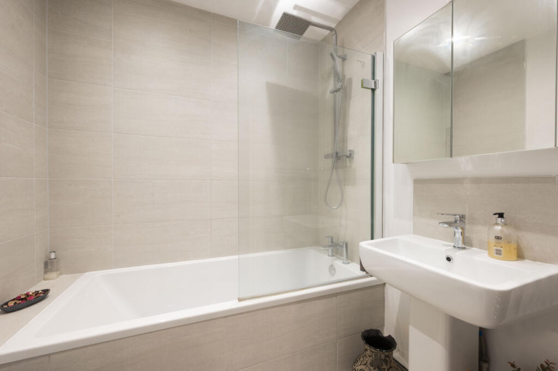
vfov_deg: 81.1
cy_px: 186
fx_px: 217
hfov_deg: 104.3
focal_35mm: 14
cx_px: 279
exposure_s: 1/1.67
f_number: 16
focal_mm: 14
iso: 200
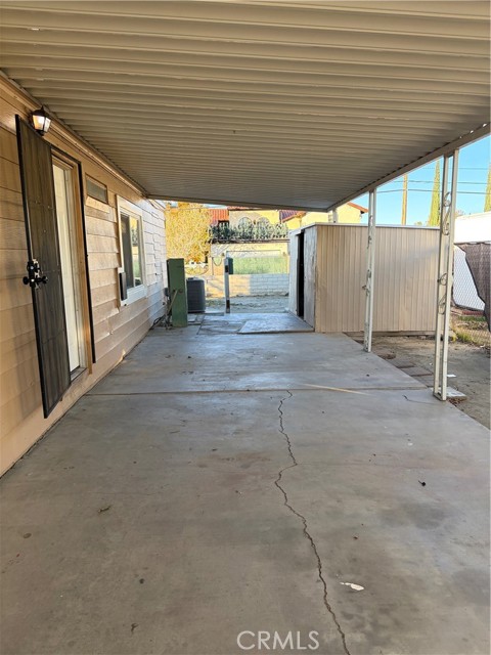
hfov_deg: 53.1
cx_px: 246
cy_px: 328
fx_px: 492
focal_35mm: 26
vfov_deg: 67.3
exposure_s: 1/258
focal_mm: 5.96
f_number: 1.6
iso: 50
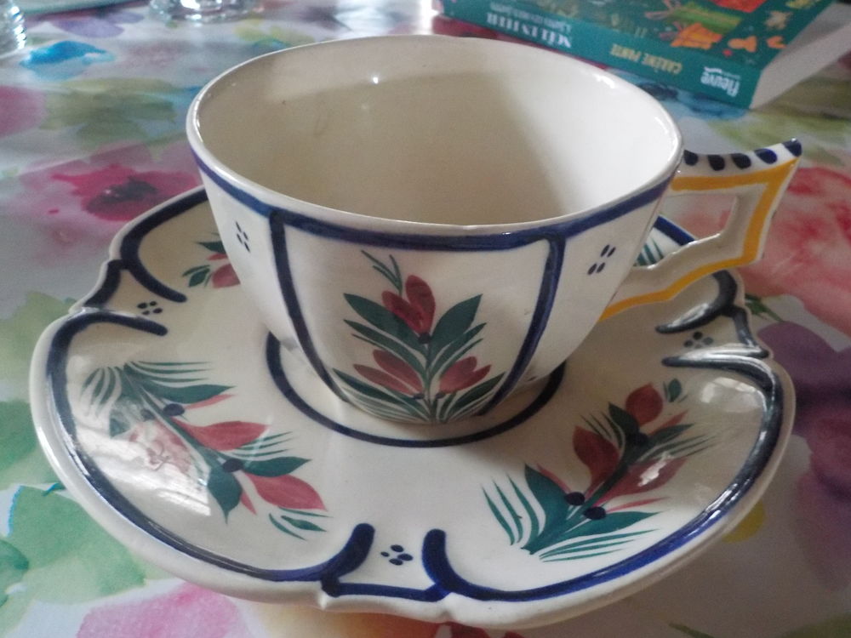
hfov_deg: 60.0
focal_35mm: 30
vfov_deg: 46.8
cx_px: 426
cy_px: 319
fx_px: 738
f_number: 3.3
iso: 800
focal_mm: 4.1
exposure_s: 1/6
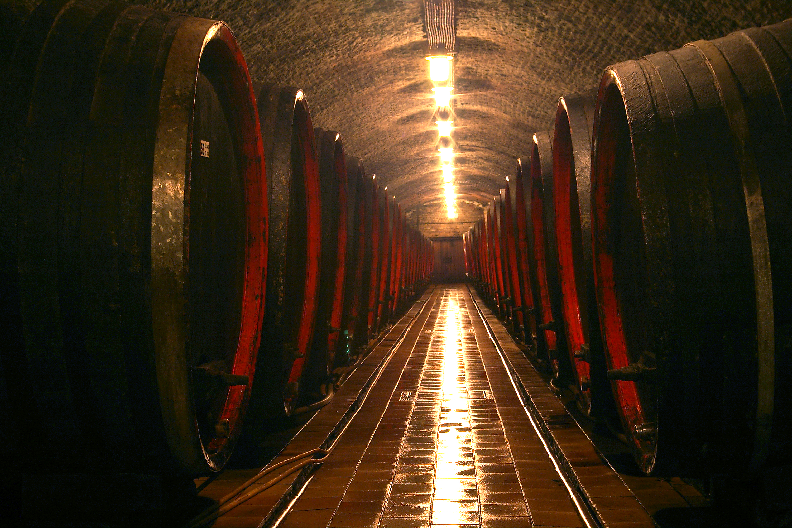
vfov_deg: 22.6
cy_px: 264
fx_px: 1320
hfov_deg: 33.4
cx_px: 396
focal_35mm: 60
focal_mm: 40
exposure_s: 4
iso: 200
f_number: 11
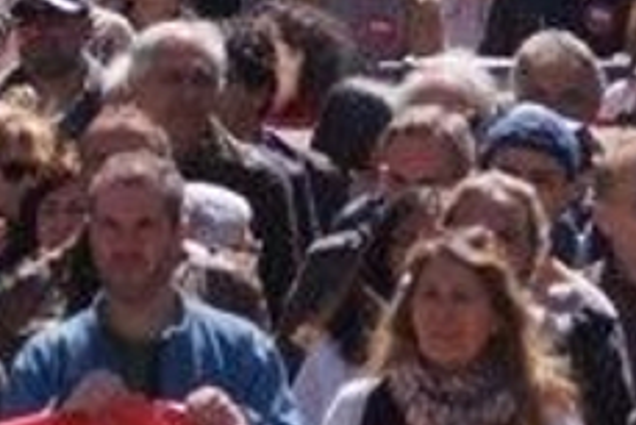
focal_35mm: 1256
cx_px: 181
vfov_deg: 1.1
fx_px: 22203
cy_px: -242
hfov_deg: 1.6
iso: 200
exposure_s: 1/640
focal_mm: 120
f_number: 6.3
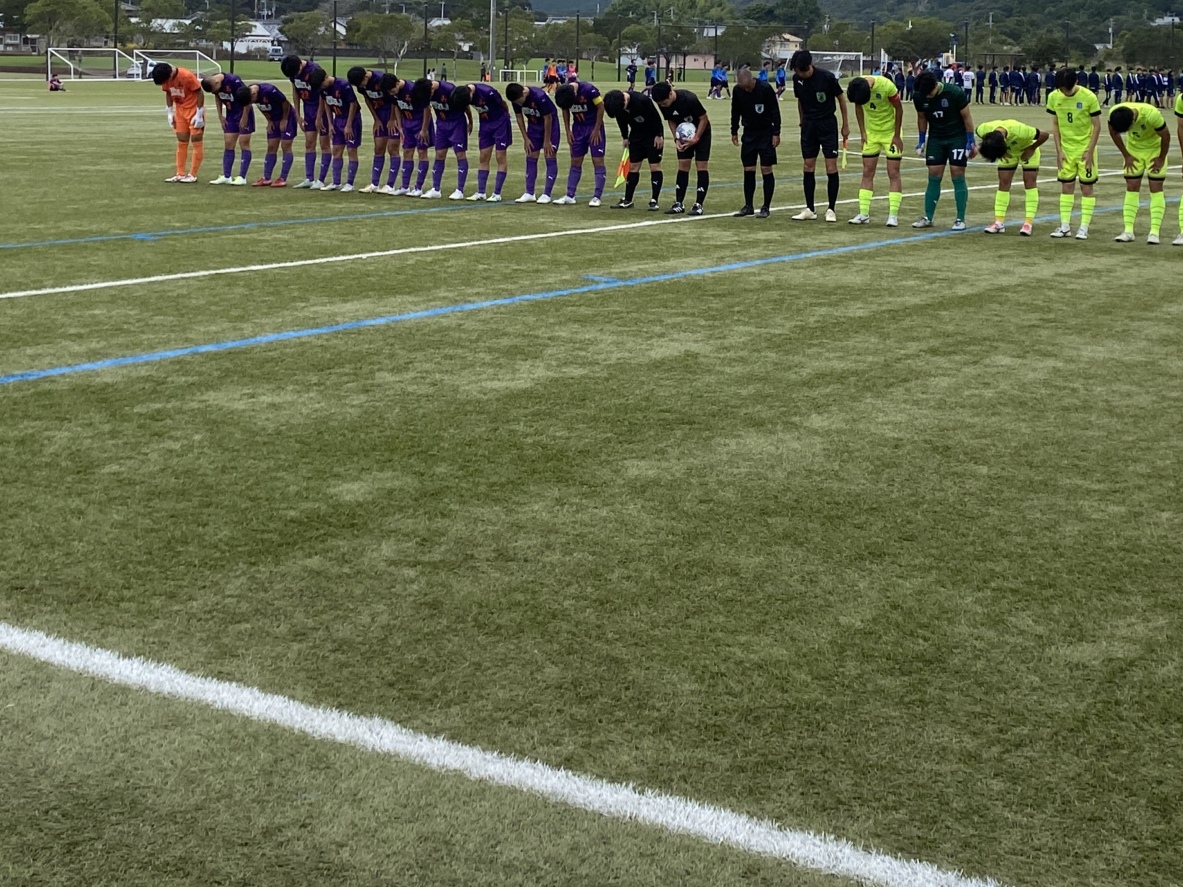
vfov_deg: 25.0
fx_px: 1948
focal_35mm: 57
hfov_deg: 33.6
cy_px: 107
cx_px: 734
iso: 32
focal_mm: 4.25
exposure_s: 1/927
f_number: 1.8
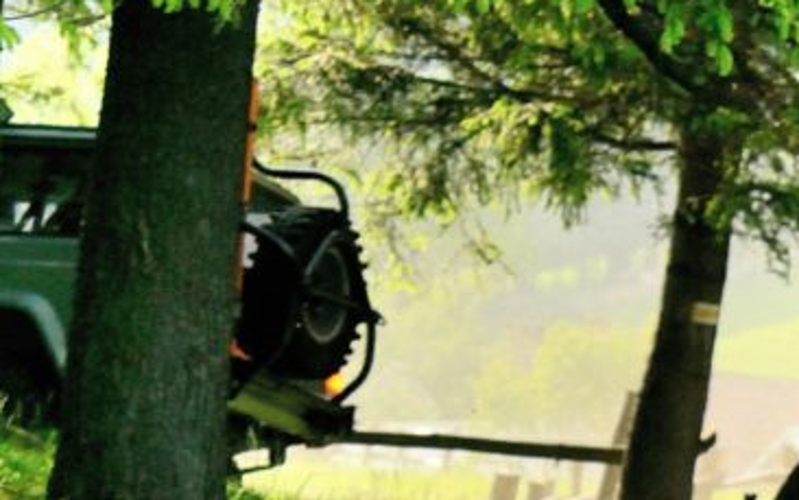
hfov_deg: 4.9
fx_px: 9323
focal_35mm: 428
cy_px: 1202
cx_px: 1257
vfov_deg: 3.0
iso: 1000
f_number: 6.3
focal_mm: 80
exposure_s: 1/640
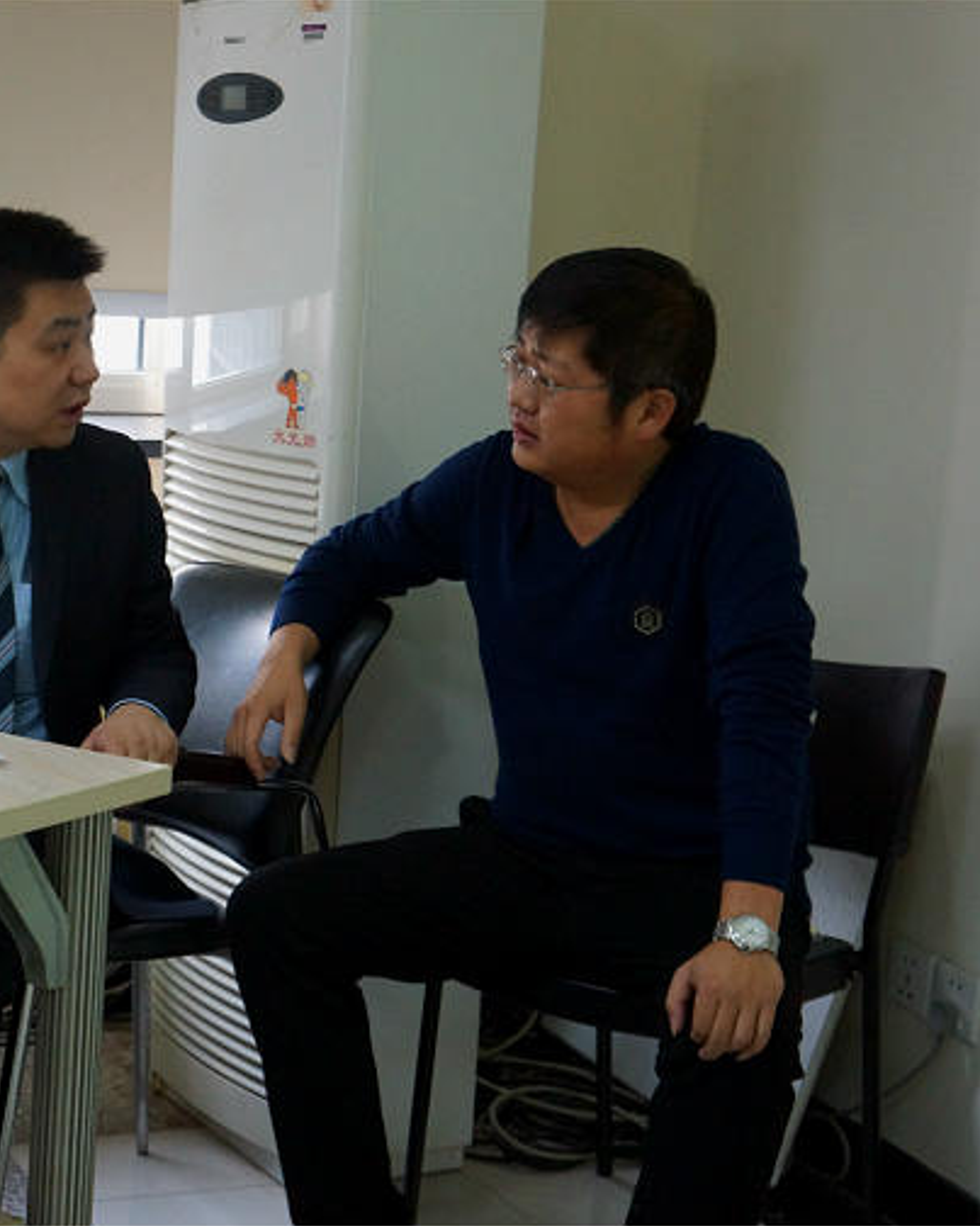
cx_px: 253
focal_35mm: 65
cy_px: 613
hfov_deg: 23.3
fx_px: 2357
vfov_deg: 29.1
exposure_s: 1/100
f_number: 4
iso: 1600
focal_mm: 31
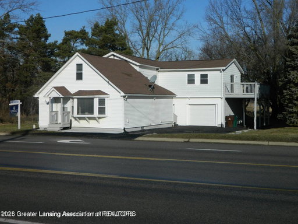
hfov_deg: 33.8
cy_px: 112
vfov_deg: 25.7
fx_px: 491
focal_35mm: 57
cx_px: 149
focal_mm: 10.2
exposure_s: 1/250
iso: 80
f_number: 10.7
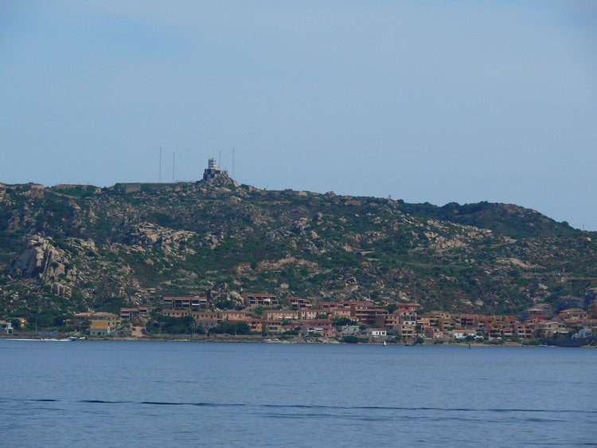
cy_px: 224
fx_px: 3776
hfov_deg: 9.0
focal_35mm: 219
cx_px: 298
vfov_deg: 6.8
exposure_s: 1/250
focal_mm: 46.3
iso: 100
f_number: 5.6
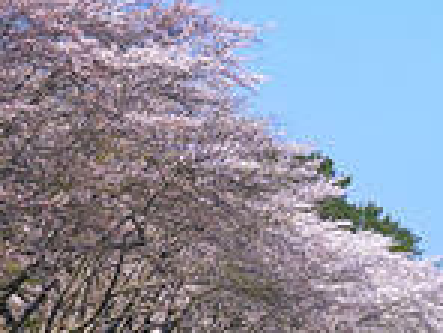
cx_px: 706
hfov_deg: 7.1
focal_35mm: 273
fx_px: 3494
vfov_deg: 5.4
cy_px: 111
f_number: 8
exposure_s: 1/200
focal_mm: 70
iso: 200
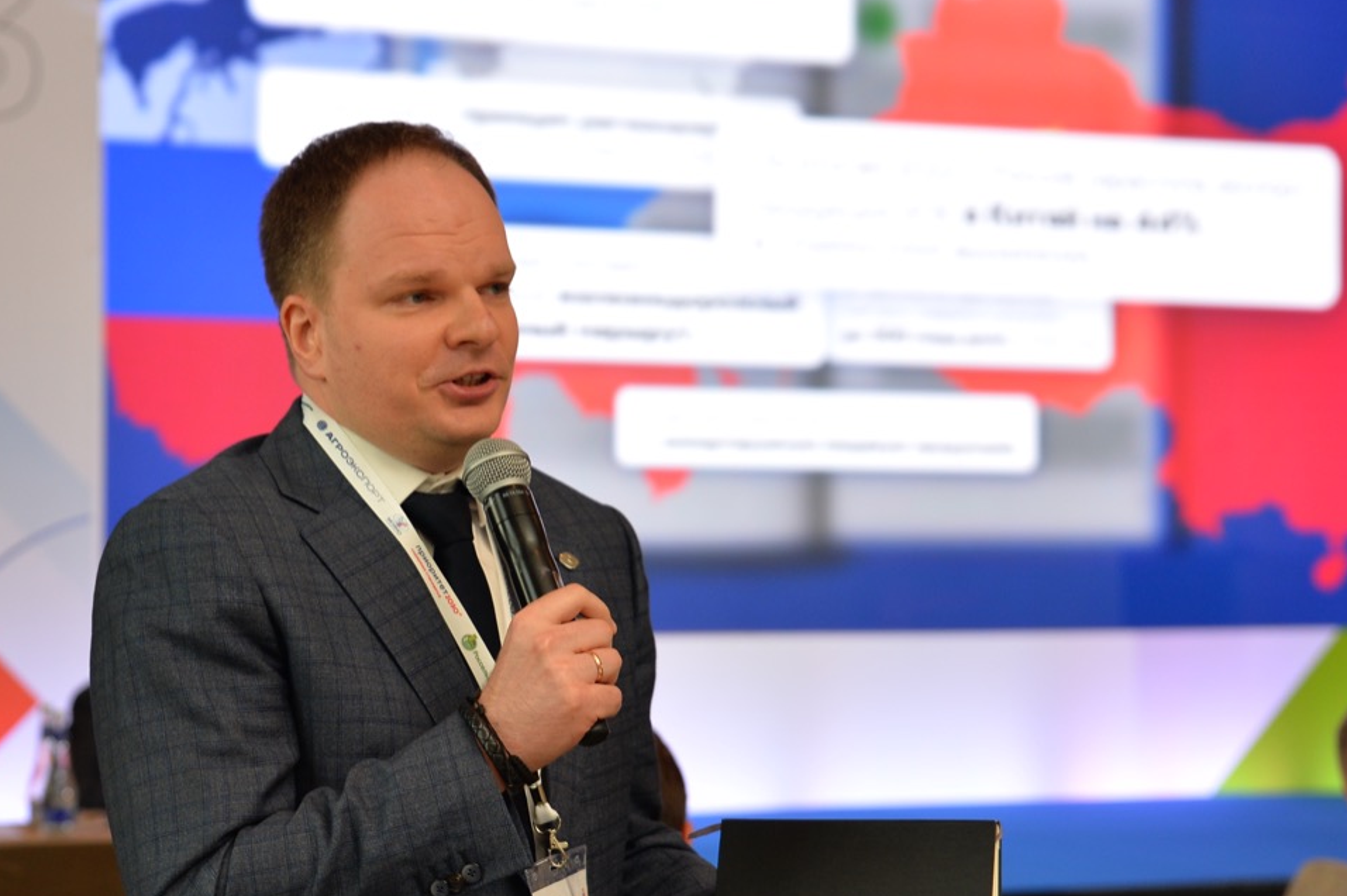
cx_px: 434
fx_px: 3402
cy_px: 400
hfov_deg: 22.3
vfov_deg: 15.0
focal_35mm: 91
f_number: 3.2
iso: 720
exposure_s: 1/250
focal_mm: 58
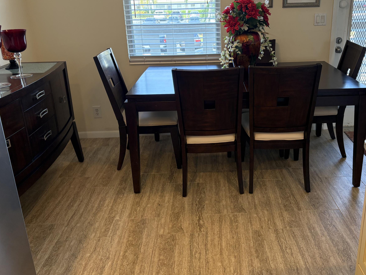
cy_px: 110
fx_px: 349
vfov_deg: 42.7
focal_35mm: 33
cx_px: 214
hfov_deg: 55.1
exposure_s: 1/120
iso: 125
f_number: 1.6
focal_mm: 5.96
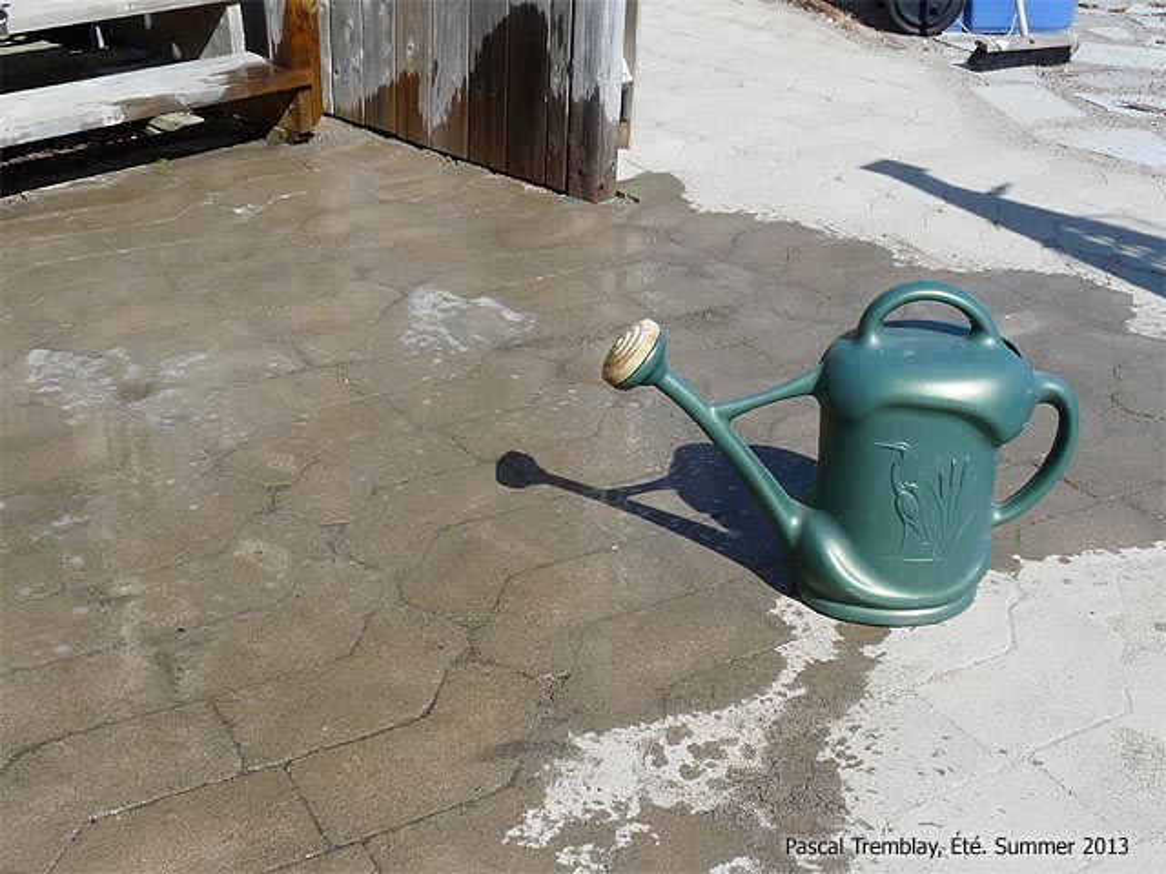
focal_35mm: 41
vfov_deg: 35.1
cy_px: 437
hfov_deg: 45.8
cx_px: 583
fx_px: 1381
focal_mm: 4.8
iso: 100
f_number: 5.6
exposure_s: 1/400
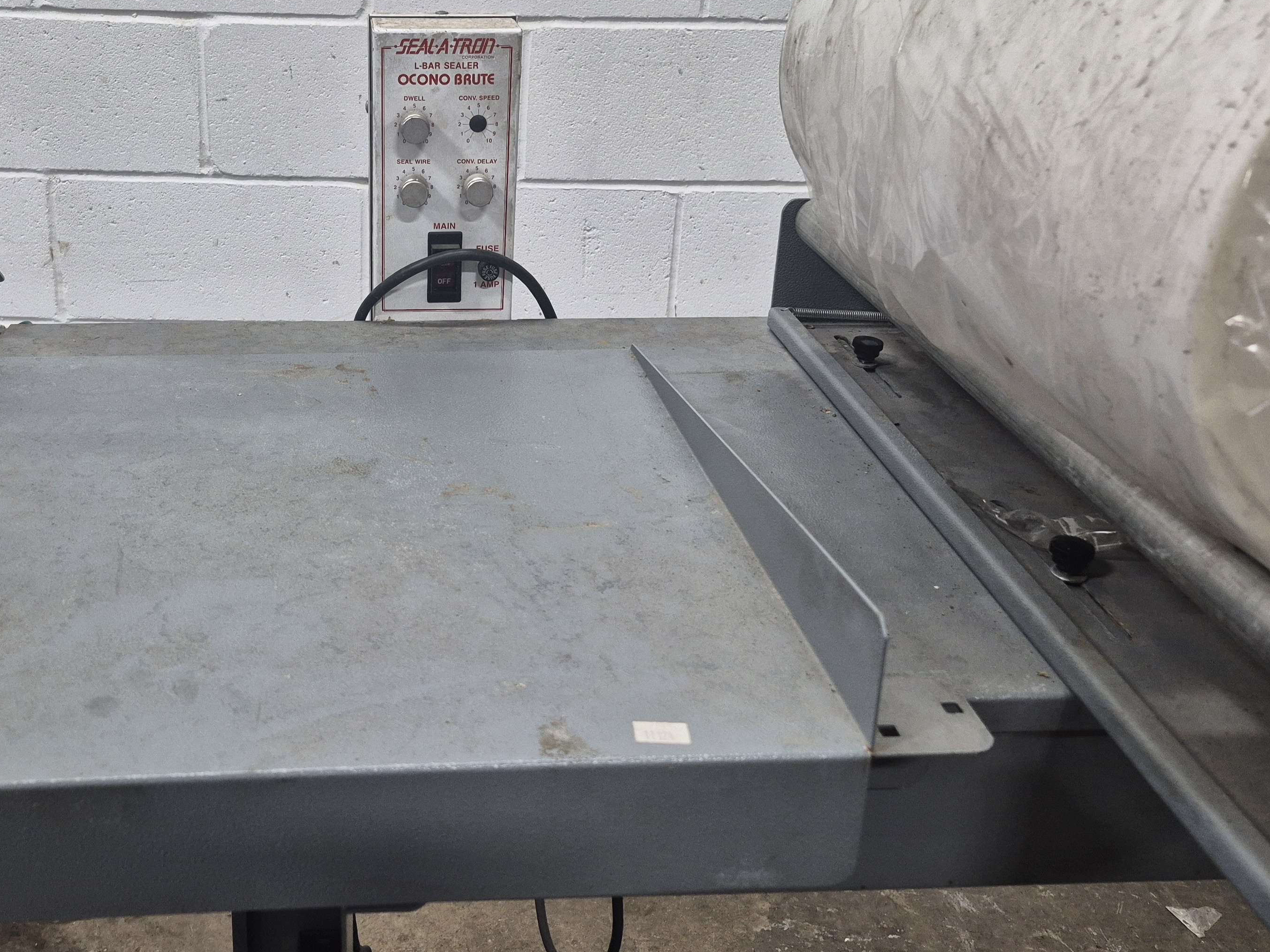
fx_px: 1247
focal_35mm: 34
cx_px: 424
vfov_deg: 41.2
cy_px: 307
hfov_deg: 52.9
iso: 250
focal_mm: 5.4
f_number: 1.8
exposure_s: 1/120
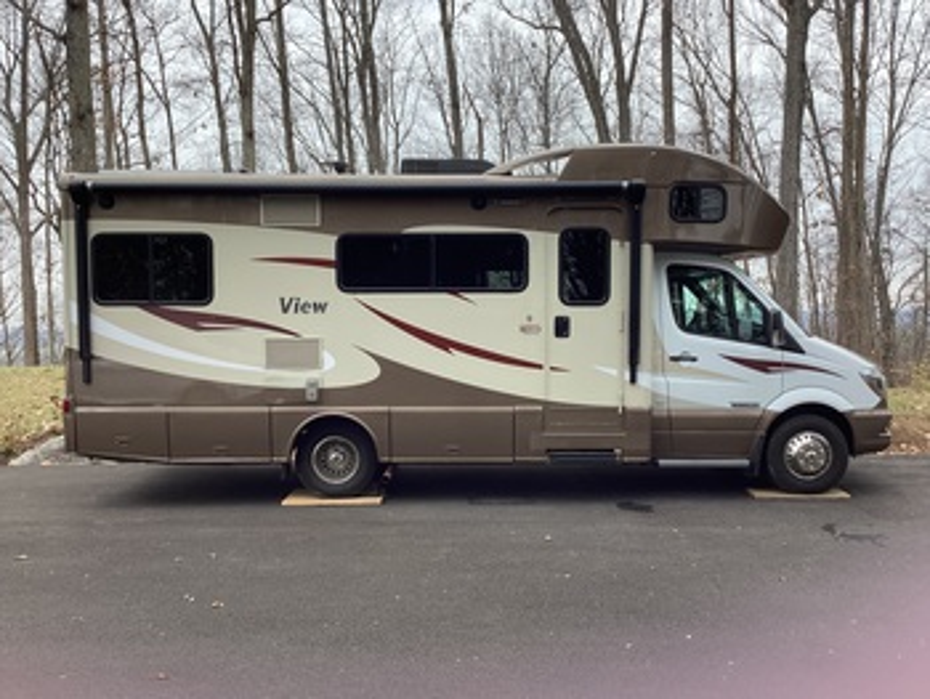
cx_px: 465
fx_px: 833
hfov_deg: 58.3
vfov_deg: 45.5
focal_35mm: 31
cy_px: 350
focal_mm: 3.3
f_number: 2.4
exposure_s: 1/120
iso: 25
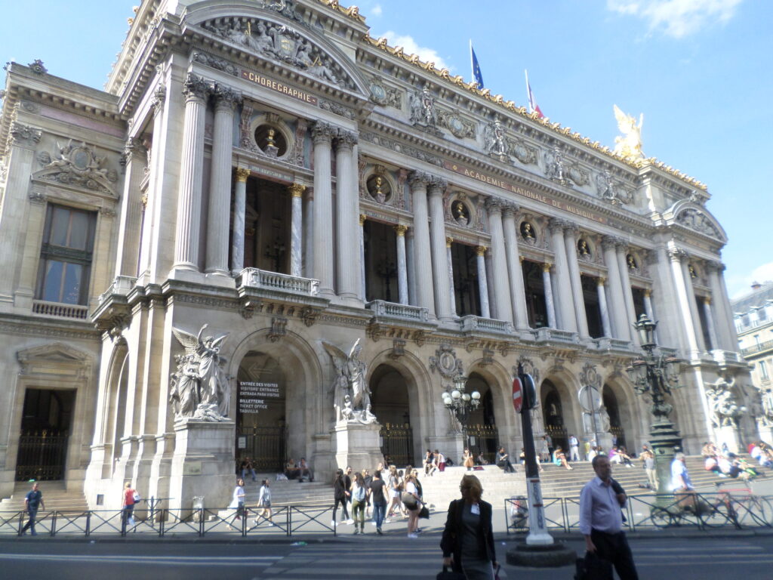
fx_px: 558
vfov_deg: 54.9
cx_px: 386
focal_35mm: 25
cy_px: 290
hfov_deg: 69.4
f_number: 2.5
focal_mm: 4.5
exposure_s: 1/750
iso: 80
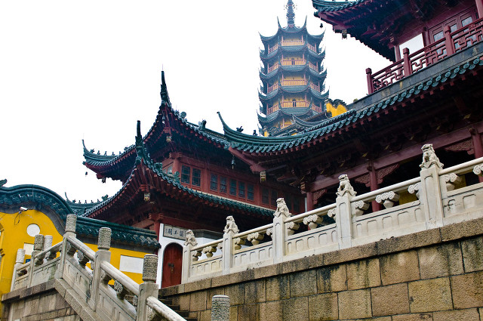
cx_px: 242
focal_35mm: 36
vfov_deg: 36.8
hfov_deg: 53.2
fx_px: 482
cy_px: 160
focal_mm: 24
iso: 500
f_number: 3.5
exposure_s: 1/100
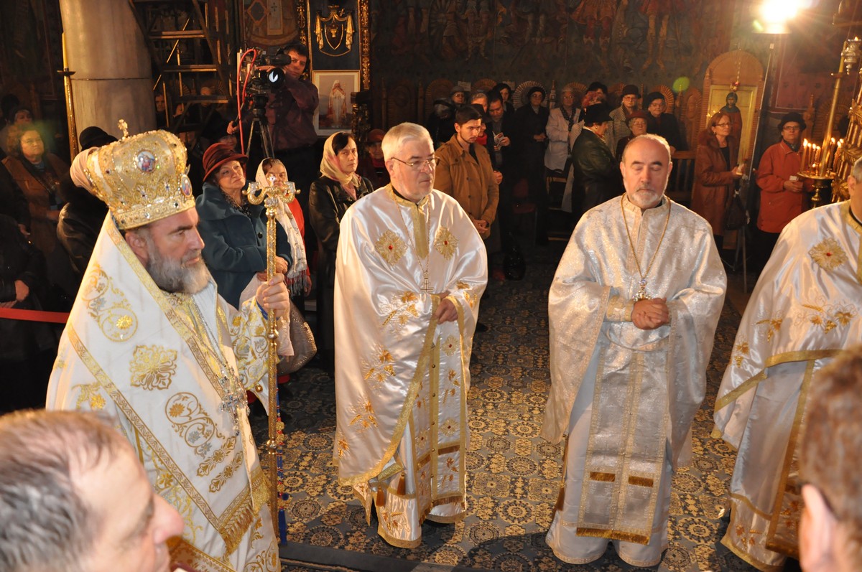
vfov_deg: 47.8
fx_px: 646
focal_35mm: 27
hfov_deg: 67.4
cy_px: 286
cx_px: 431
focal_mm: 18
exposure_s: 1/125
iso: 1600
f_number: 4
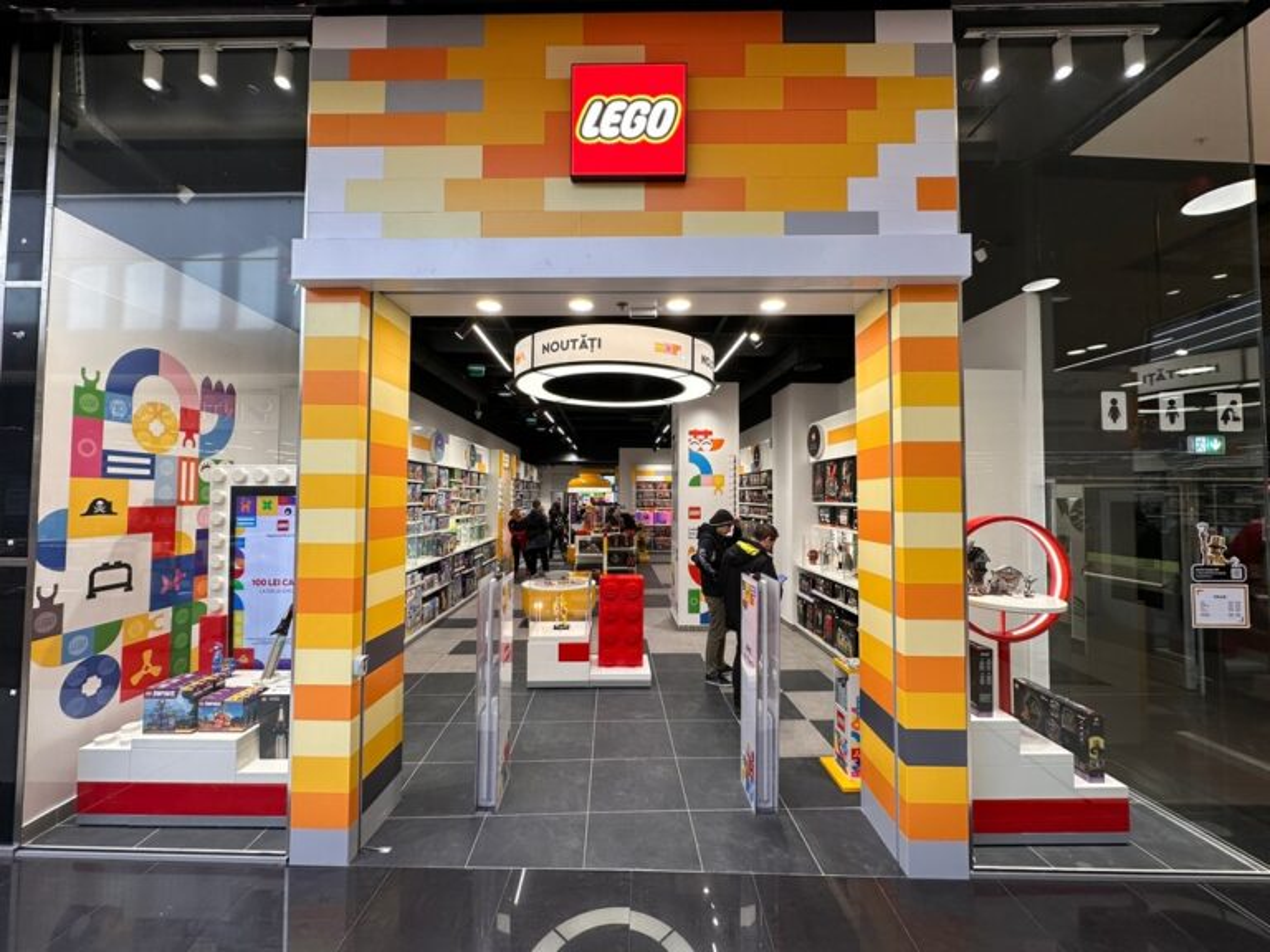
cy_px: 476
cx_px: 635
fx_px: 514
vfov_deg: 85.7
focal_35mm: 14
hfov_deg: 102.1
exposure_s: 1/99
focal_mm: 2.22
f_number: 2.2
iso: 80
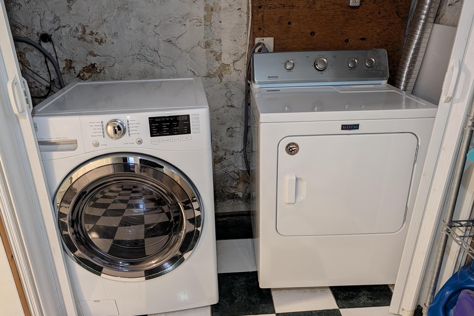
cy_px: 165
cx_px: 235
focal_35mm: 26
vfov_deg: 49.5
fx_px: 342
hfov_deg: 69.4
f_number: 1.68
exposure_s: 1/20
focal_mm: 6.9
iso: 36
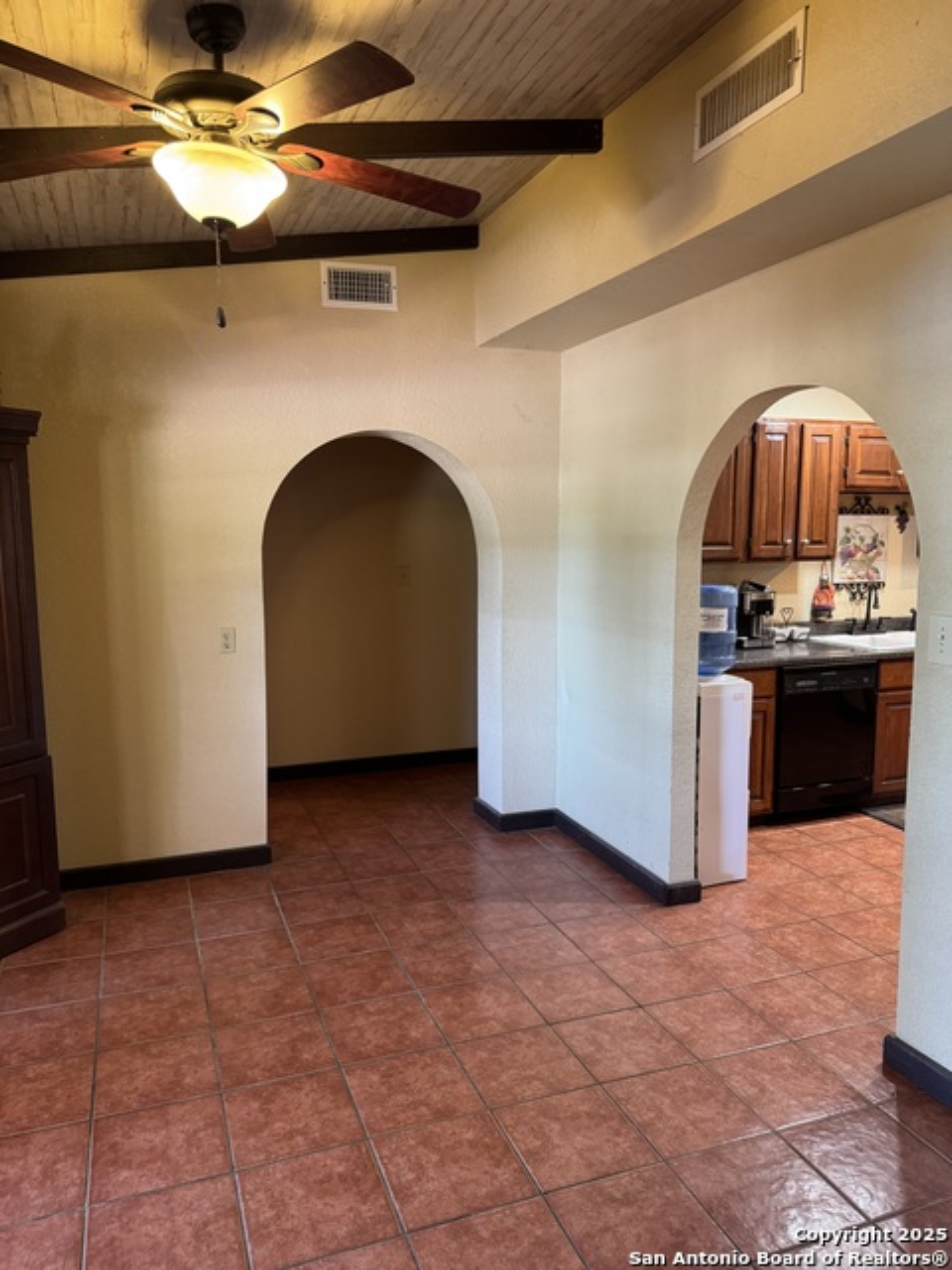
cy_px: 635
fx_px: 880
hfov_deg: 56.8
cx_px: 476
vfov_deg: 71.6
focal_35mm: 24
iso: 400
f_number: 1.78
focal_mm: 6.76
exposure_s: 1/60
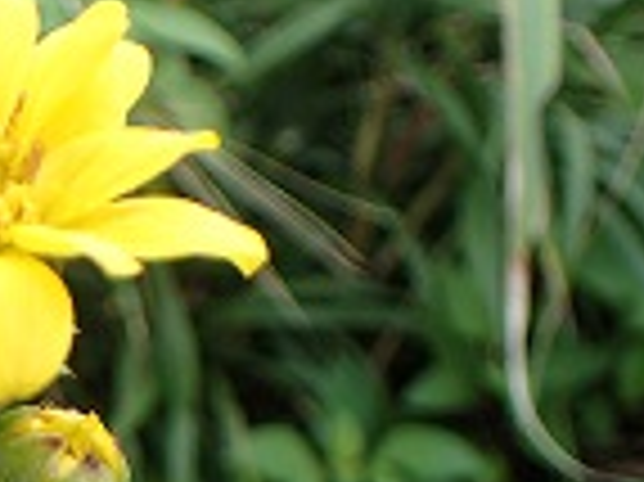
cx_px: -203
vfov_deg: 16.7
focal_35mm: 85
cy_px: 556
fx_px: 1580
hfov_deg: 20.9
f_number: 2.3
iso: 100
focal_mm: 5.5
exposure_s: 1/200
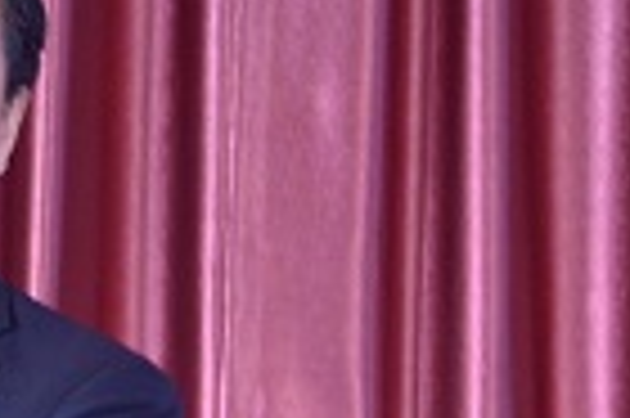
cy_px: 506
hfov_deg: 5.2
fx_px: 6957
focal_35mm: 398
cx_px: 184
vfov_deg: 3.4
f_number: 5.3
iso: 1600
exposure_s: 1/13
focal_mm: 62
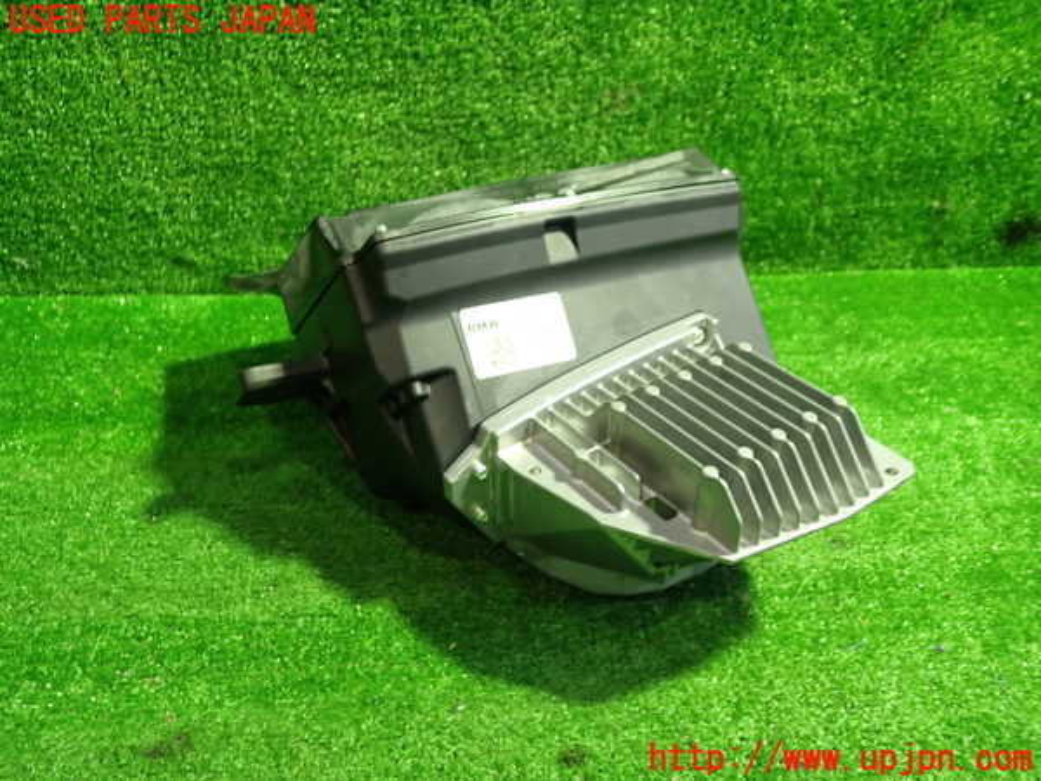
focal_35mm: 30
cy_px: 390
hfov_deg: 60.0
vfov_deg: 46.8
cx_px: 520
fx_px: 902
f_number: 2.3
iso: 500
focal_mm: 5.4
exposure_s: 1/30
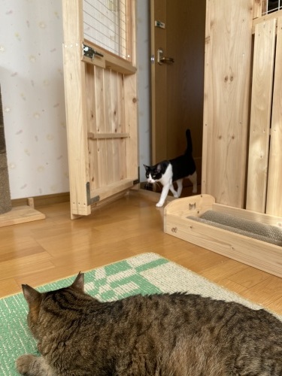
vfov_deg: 67.3
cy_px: 188
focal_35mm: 26
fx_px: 282
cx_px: 141
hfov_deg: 53.1
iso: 64
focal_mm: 4.25
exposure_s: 1/121
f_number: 1.8
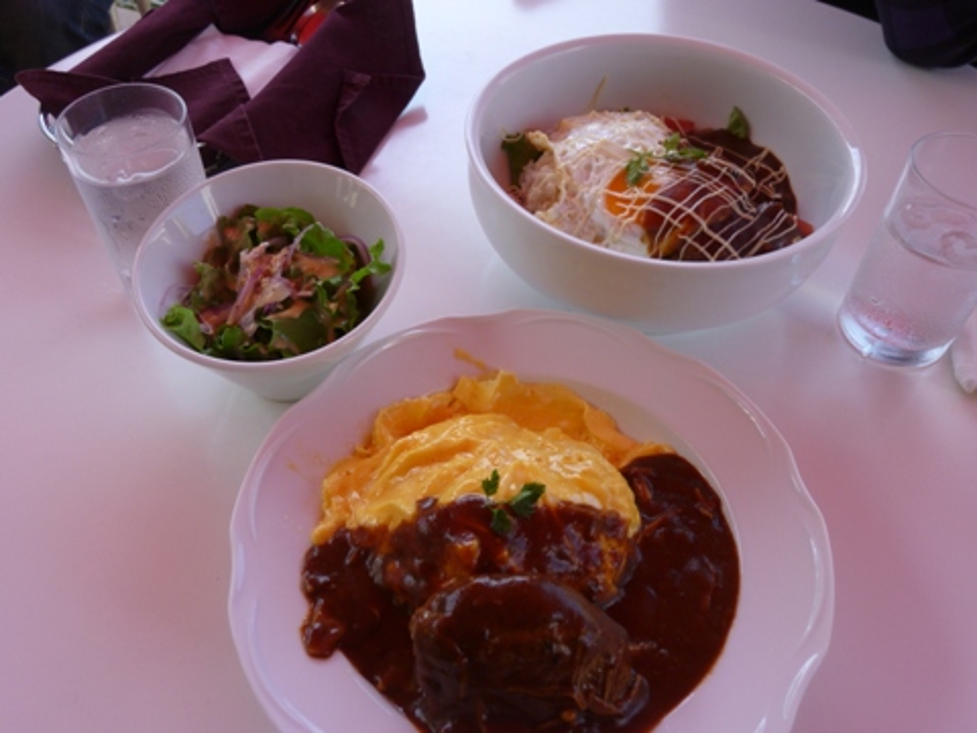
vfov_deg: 48.2
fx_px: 818
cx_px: 488
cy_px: 366
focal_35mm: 29
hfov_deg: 61.7
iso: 80
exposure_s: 1/125
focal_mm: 5.2
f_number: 3.5
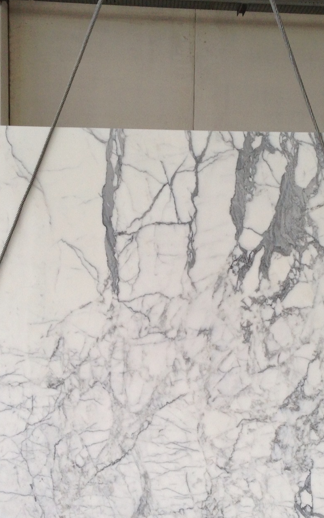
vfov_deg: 35.5
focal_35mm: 57
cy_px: 315
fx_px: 805
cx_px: 199
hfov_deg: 22.7
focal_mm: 4.13
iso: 80
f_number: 2.4
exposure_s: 1/120
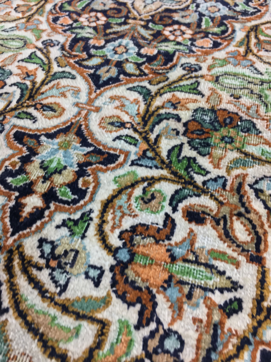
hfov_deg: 48.2
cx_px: 136
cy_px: 181
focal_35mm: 29
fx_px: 303
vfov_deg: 61.7
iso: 100
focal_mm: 4.15
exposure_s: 1/33
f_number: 2.2
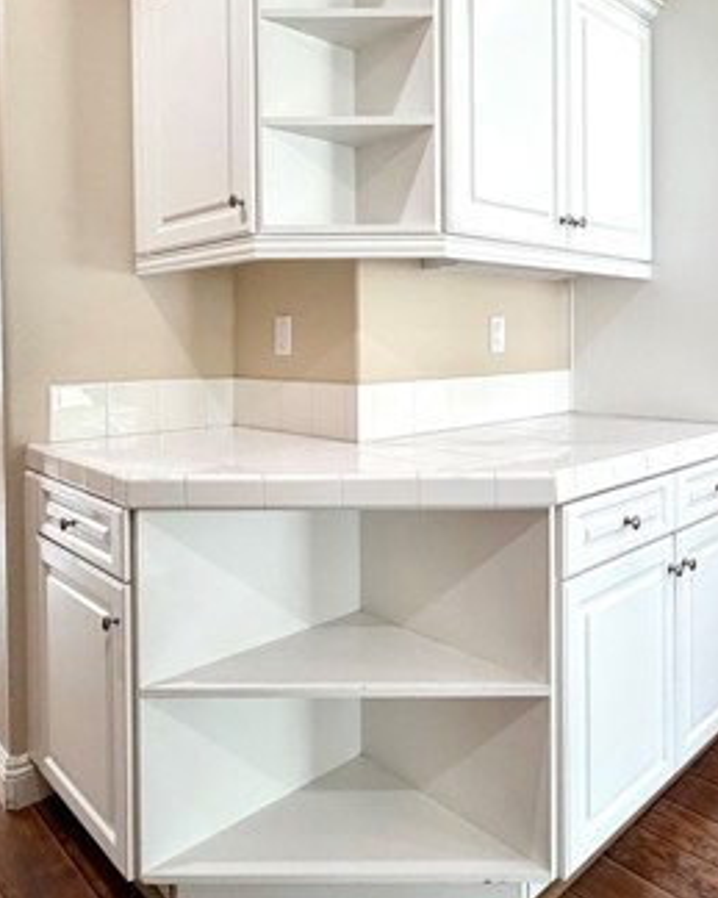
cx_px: 416
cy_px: 346
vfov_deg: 63.3
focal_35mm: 27
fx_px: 718
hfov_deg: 52.9
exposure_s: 1/120
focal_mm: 2.22
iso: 250
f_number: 2.2
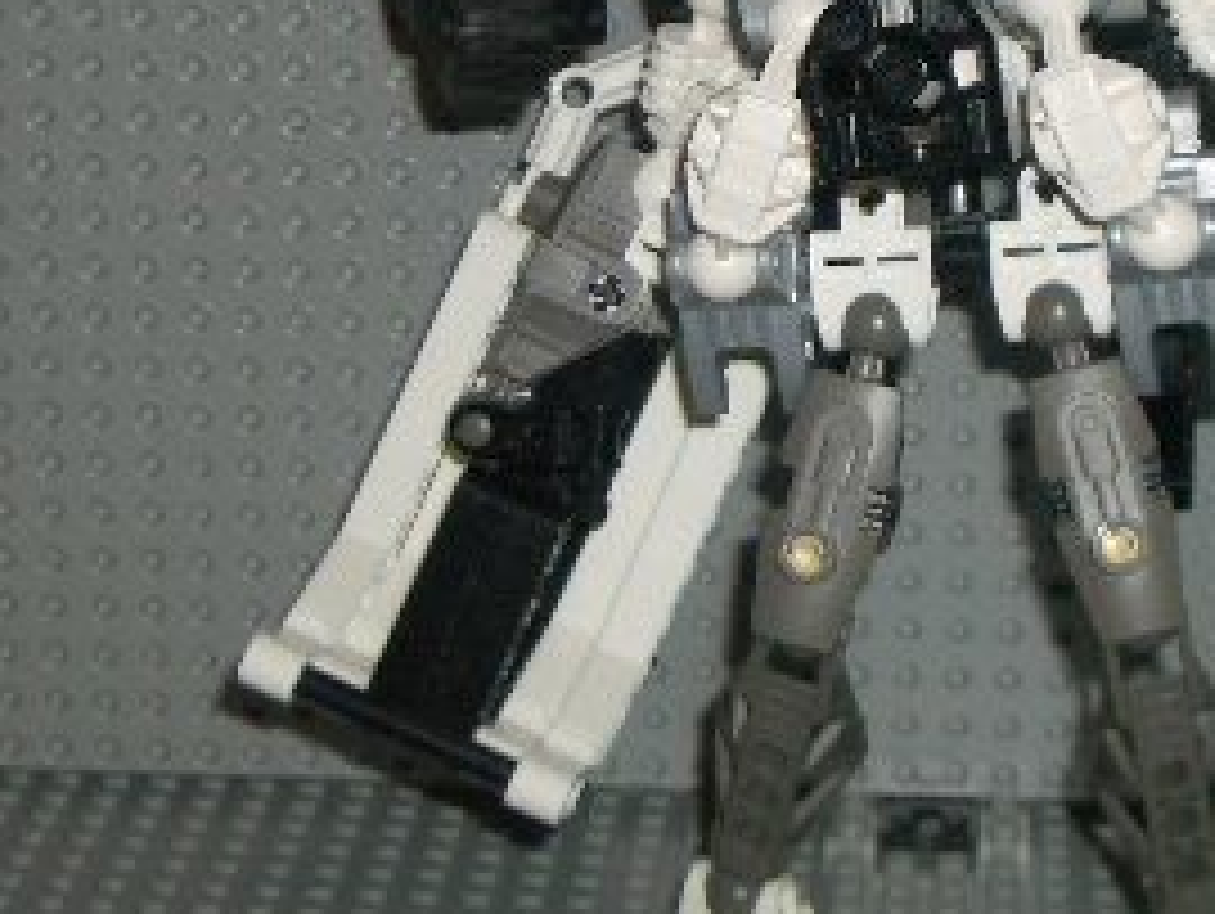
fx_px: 4075
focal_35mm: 116
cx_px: 891
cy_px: 81
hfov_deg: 16.9
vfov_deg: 12.7
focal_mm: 8.2
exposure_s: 1/60
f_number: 3.1
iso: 100
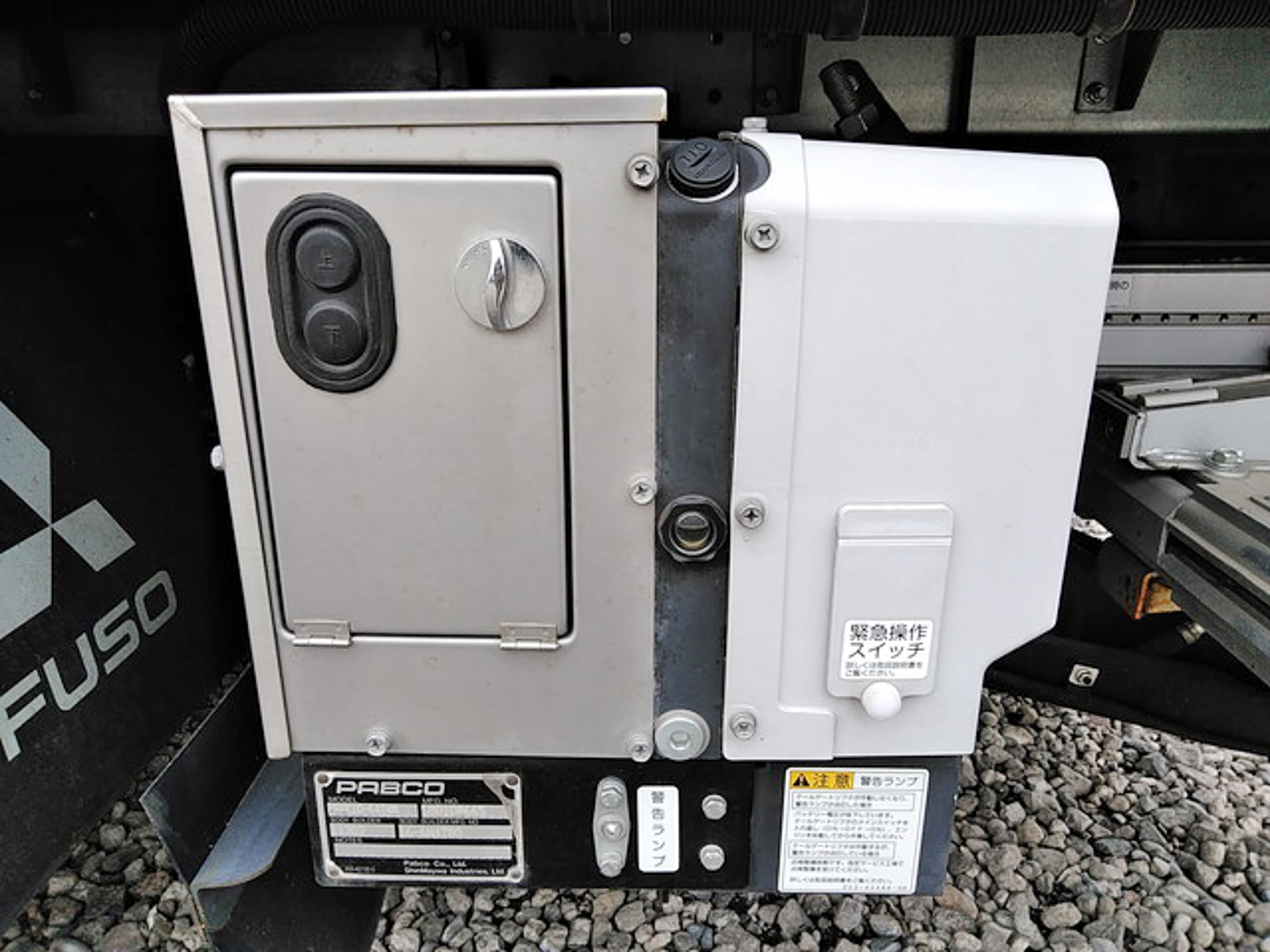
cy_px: 476
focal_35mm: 27
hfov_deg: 65.3
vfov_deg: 51.4
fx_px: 991
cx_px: 635
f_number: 2.2
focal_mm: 3.46
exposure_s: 1/120
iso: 64
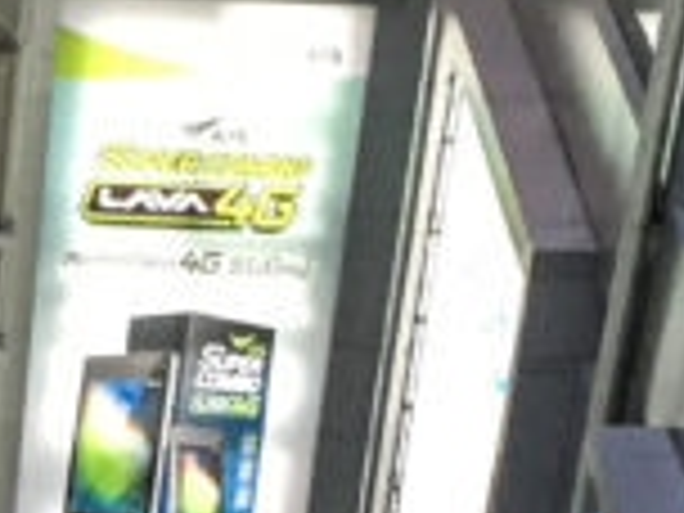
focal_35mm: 195
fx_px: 3853
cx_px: -270
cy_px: 945
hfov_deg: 9.9
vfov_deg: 7.4
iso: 50
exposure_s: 1/33
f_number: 2.2
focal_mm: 4.15
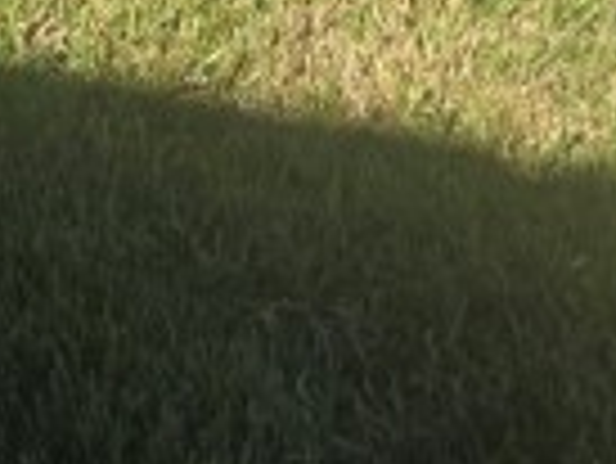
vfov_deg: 7.5
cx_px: -180
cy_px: -1000
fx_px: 3063
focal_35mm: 172
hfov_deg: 11.2
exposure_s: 1/3427
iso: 80
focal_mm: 6.3
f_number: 1.7
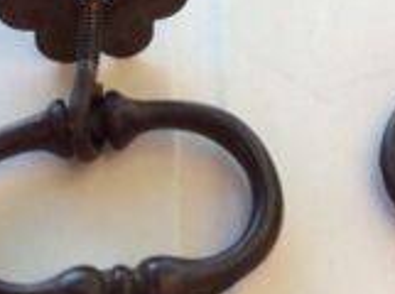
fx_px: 1446
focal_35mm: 127
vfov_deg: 11.3
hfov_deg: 15.5
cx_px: 132
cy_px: 399
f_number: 2.4
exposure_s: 1/100
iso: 40
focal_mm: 3.3
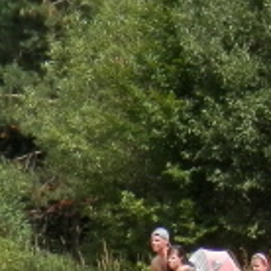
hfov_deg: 6.8
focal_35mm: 257
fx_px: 2276
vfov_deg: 6.6
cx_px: 248
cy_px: 515
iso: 80
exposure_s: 1/400
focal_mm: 9.8
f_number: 4.1
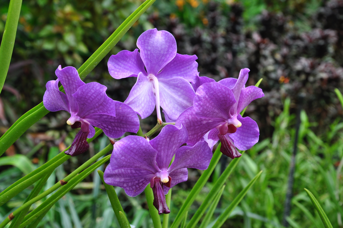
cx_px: 172
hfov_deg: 31.9
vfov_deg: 21.5
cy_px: 114
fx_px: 600
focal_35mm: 63
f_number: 8
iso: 320
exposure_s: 1/60
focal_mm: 42
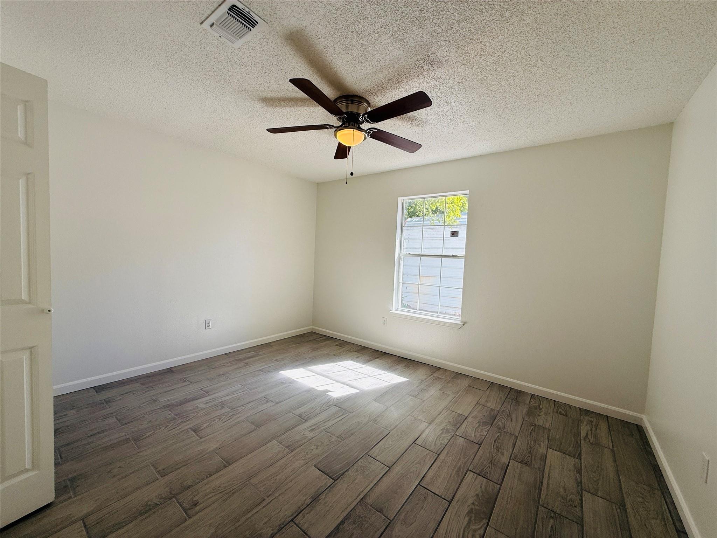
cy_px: 269
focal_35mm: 14
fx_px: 290
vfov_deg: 85.7
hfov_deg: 102.1
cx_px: 358
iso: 50
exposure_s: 1/224
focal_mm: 2.22
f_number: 2.2
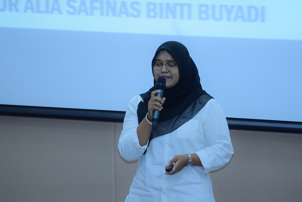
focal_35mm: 300
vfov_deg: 4.6
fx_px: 2519
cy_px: 101
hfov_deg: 6.9
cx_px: 151
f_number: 2.8
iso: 2000
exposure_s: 1/160
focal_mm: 200
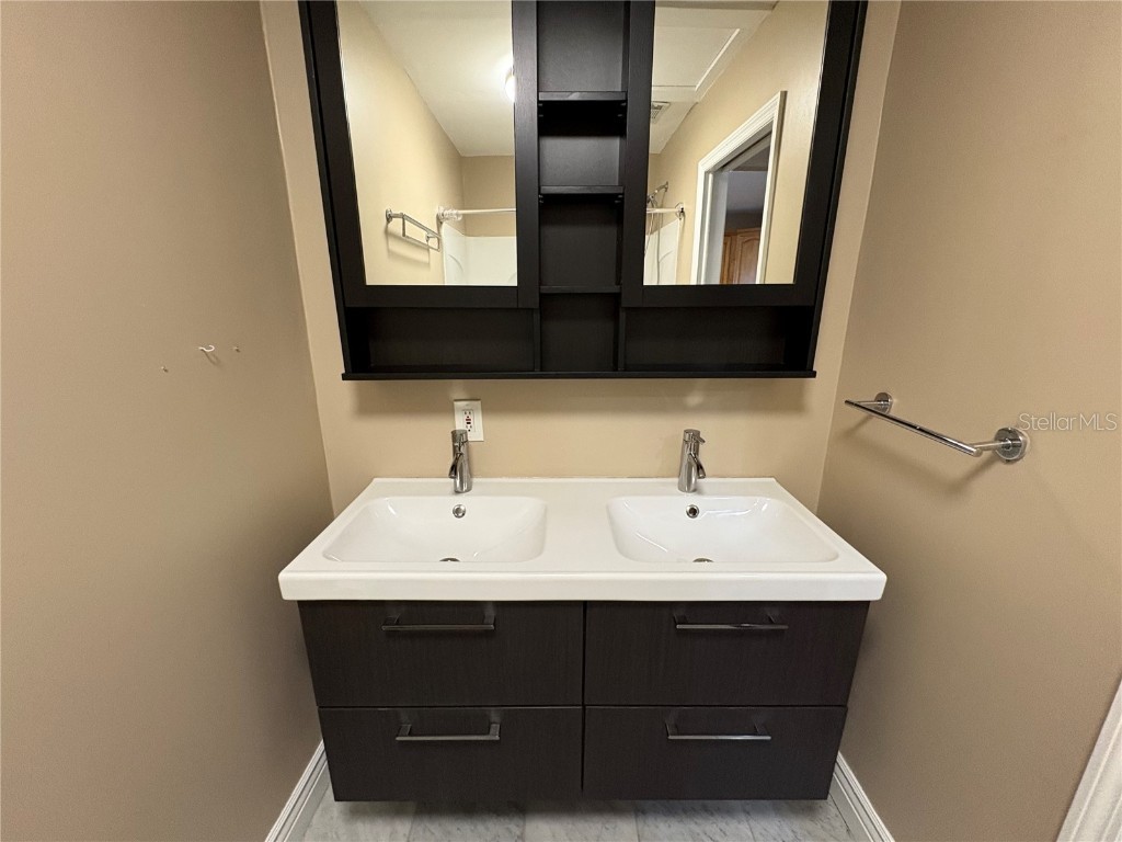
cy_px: 421
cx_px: 561
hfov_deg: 102.1
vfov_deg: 85.7
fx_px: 454
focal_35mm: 14
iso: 400
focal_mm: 2.22
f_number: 2.2
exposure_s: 1/60
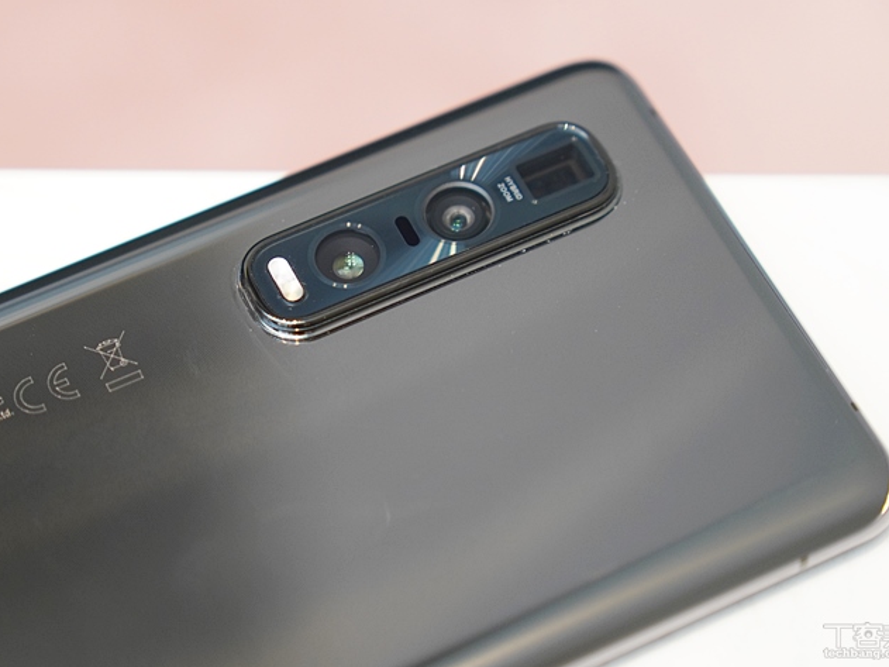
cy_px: 333
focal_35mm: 91
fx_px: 2325
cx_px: 420
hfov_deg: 21.6
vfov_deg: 16.3
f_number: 2.8
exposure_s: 1/100
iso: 640
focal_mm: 55
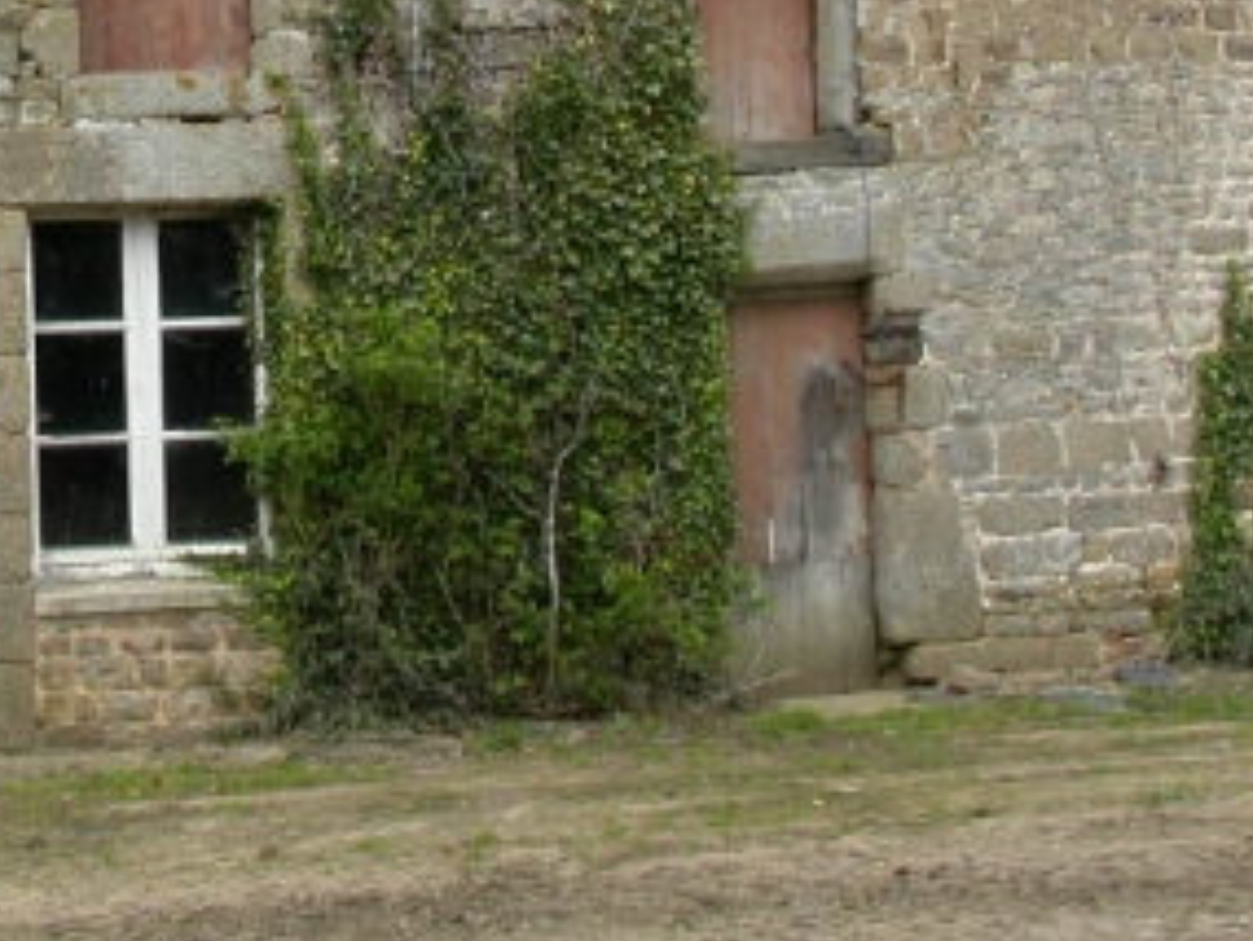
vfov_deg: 15.8
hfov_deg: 20.8
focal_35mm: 91
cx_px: -9
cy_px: -79
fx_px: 3295
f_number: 6
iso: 100
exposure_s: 1/177
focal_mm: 7.85
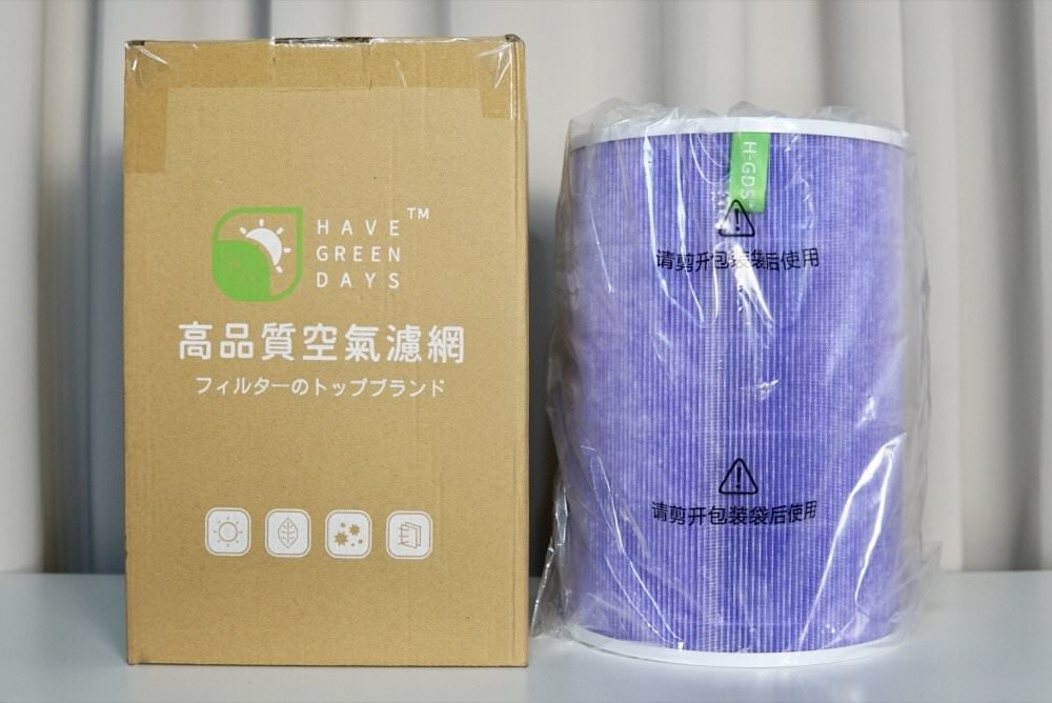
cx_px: 526
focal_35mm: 45
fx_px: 1316
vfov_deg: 29.9
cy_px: 352
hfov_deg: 43.6
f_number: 4
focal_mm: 30
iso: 640
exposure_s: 1/160
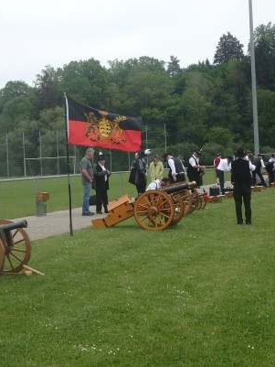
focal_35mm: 66
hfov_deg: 22.2
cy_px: 183
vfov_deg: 29.4
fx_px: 699
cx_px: 102
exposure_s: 1/250
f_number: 5.2
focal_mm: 8.7
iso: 125
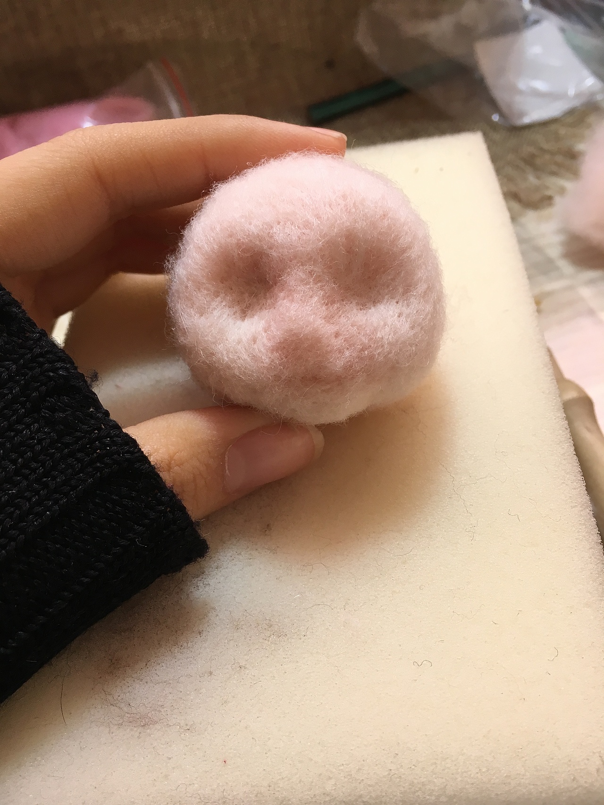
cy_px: 402
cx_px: 302
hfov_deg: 48.2
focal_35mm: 29
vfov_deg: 61.7
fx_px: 675
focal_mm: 4.15
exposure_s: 1/33
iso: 32
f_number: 2.2
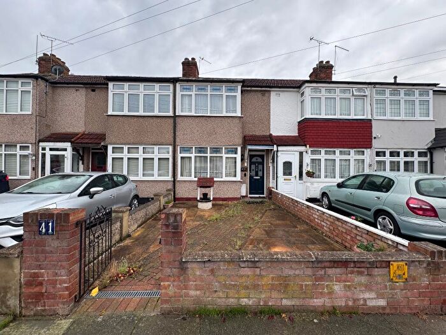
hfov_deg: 102.1
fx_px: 180
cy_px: 168
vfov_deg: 85.7
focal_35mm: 14
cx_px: 223
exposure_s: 1/144
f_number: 2.2
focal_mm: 2.22
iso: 40
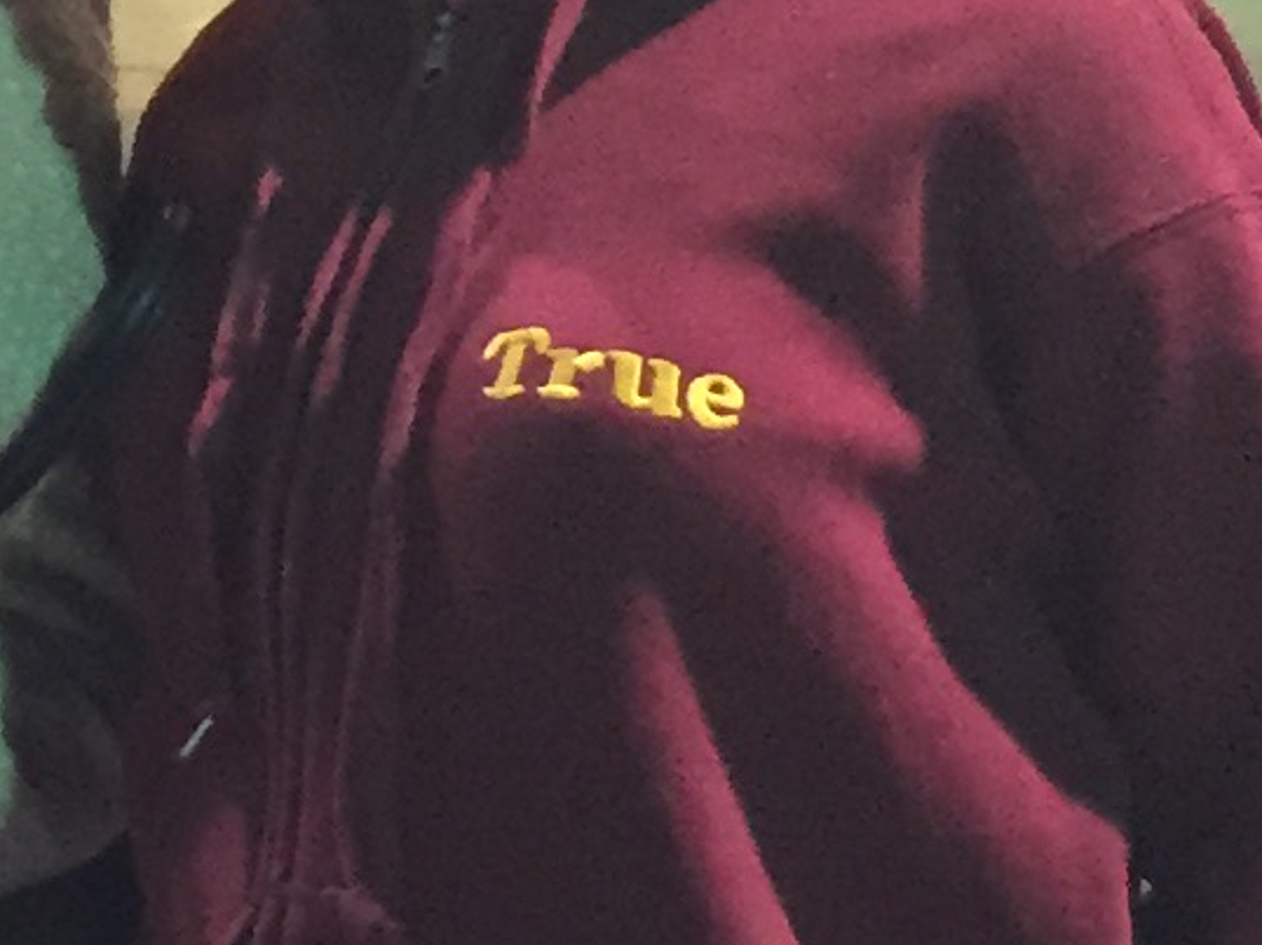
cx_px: -1077
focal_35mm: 176
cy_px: -150
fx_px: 6414
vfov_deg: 8.4
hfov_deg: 10.5
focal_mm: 4.15
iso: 250
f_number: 2.2
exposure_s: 1/17
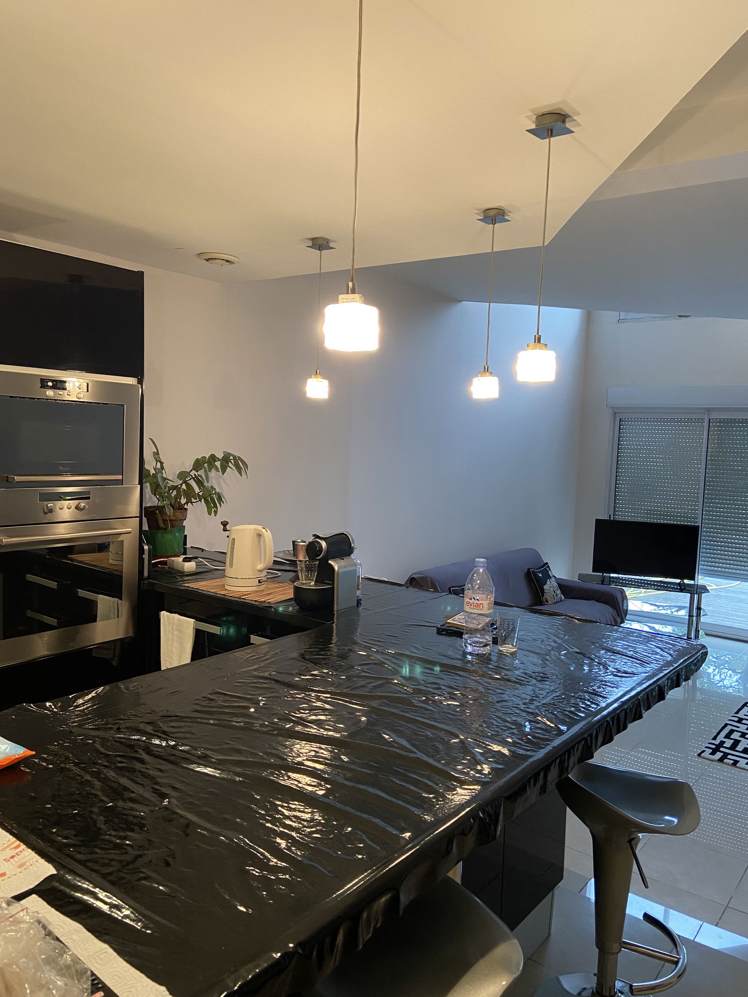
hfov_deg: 53.1
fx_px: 749
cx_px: 374
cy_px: 498
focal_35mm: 26
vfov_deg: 67.3
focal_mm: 4.25
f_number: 1.8
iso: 100
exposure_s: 1/50
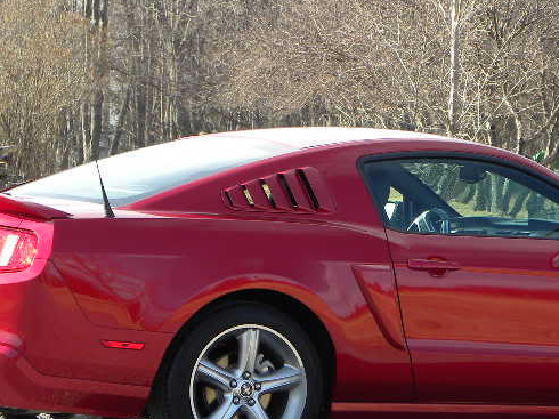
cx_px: 455
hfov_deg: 6.6
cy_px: 267
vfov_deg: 4.9
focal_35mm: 301
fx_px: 4858
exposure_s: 1/176
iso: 64
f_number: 4.5
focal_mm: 25.7
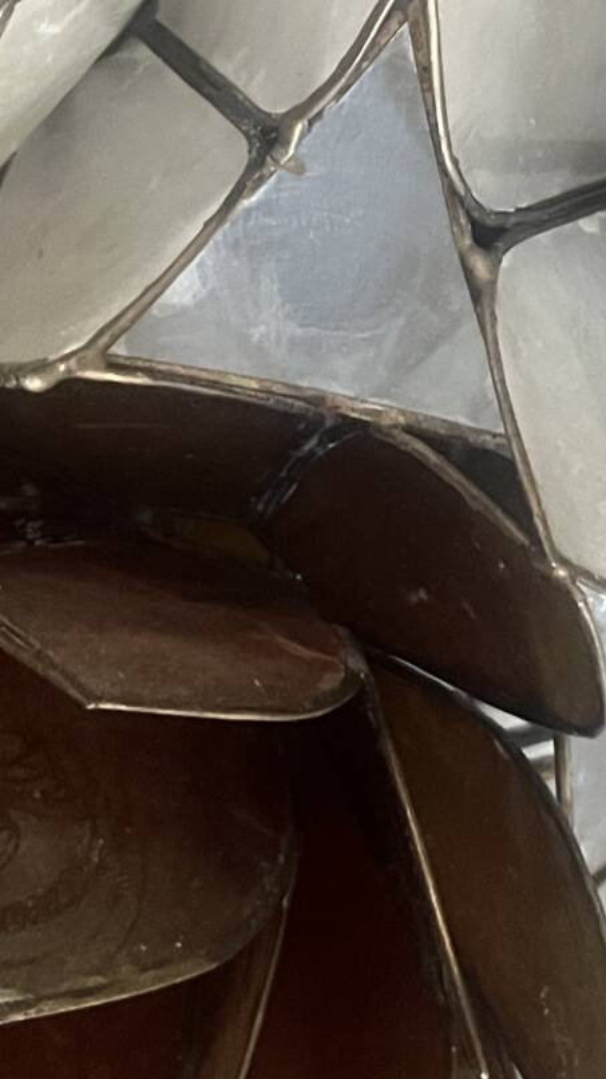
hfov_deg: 13.4
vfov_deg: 22.9
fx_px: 2573
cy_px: 43
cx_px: 375
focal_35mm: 90
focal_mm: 5.1
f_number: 1.6
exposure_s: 1/48
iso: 500
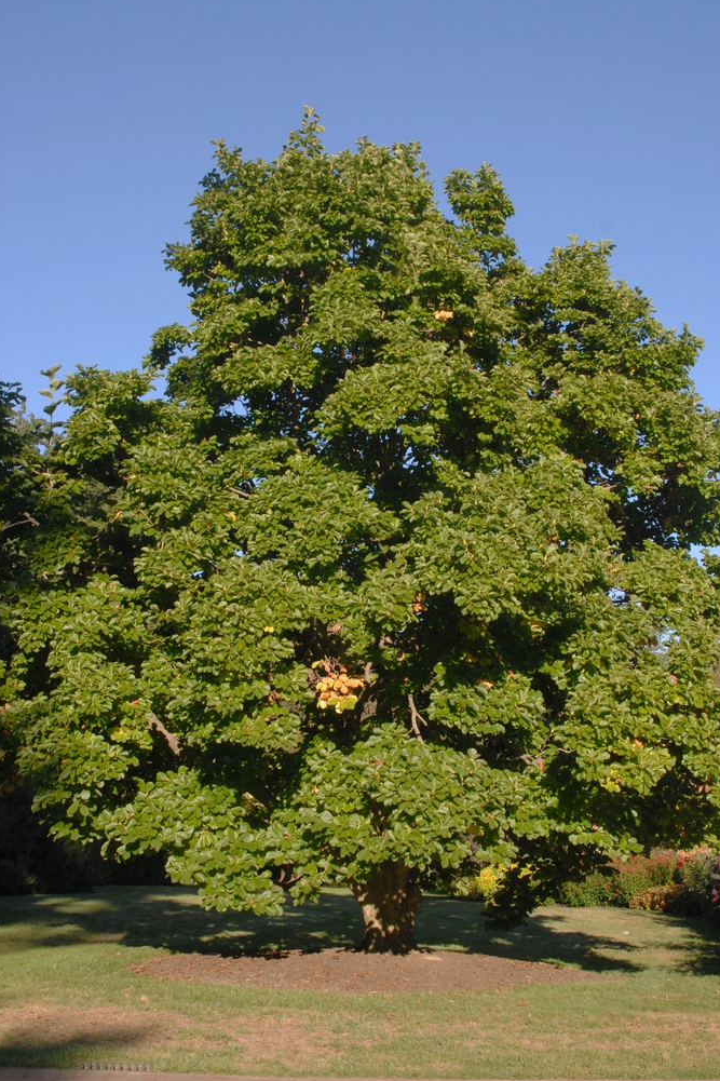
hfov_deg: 31.2
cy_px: 540
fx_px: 1290
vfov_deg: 45.4
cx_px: 366
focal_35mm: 43
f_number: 8
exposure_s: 1/250
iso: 400
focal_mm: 28
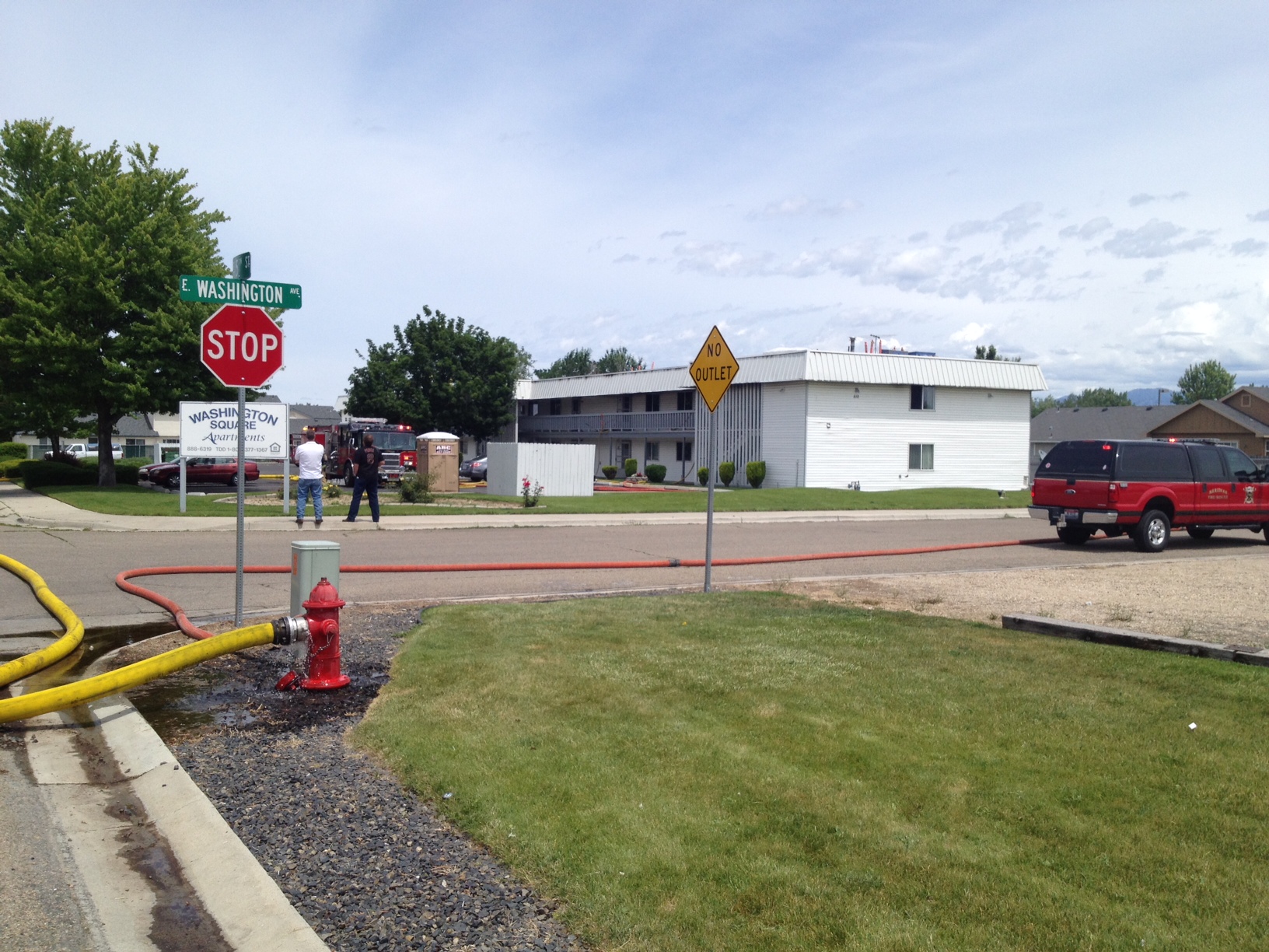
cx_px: 634
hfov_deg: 52.6
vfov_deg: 40.7
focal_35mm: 35
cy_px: 476
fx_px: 1283
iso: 50
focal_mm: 4.28
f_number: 2.4
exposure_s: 1/2304
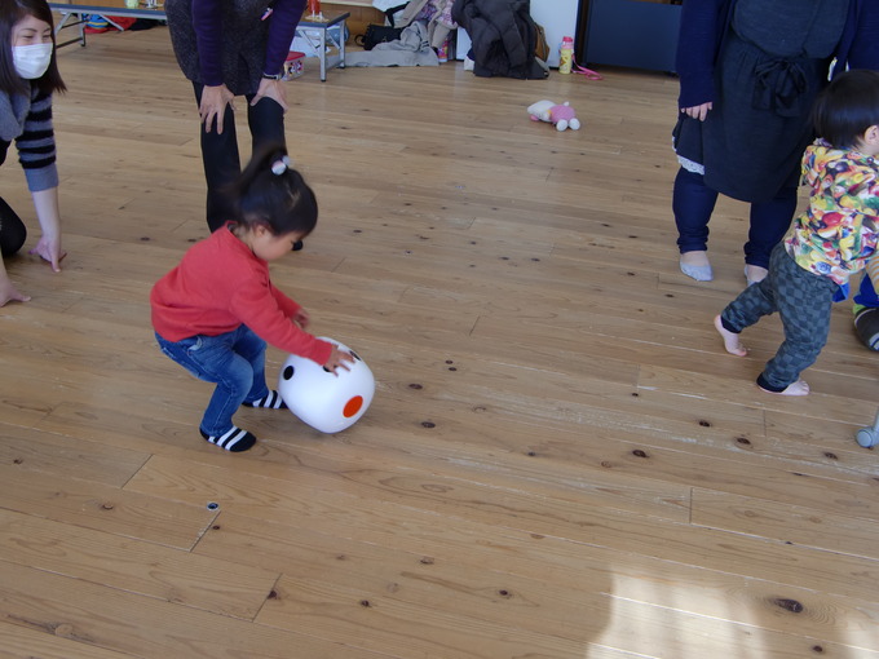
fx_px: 990
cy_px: 330
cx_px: 440
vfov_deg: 36.8
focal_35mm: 39
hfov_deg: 47.9
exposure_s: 1/60
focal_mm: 6.9
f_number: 3
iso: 64
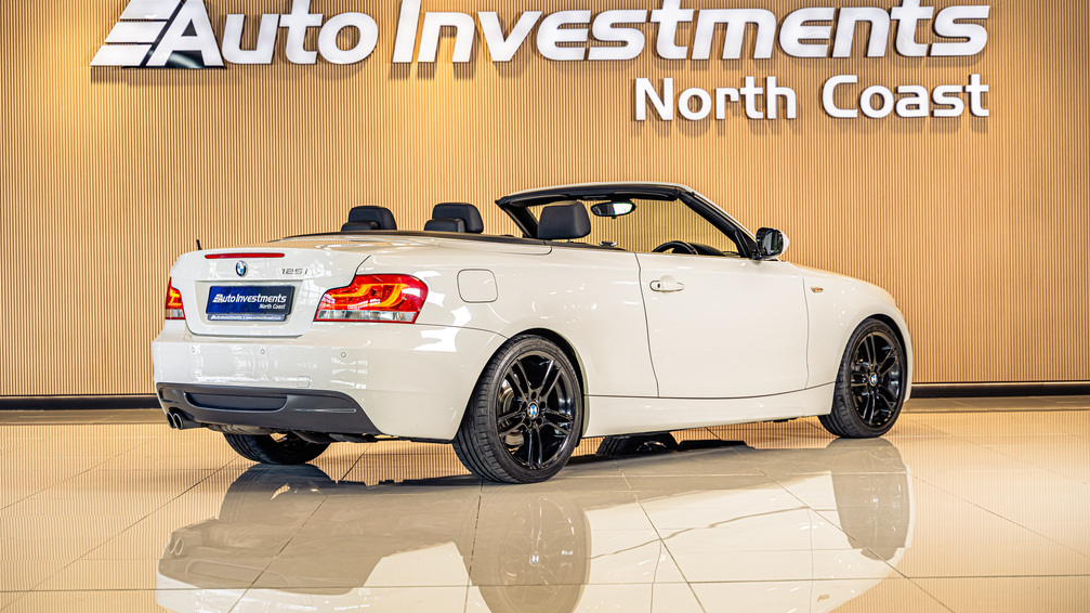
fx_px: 1907
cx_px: 539
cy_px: 283
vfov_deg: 18.2
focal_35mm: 66
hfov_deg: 31.9
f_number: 3.5
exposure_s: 1/160
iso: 500
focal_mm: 62
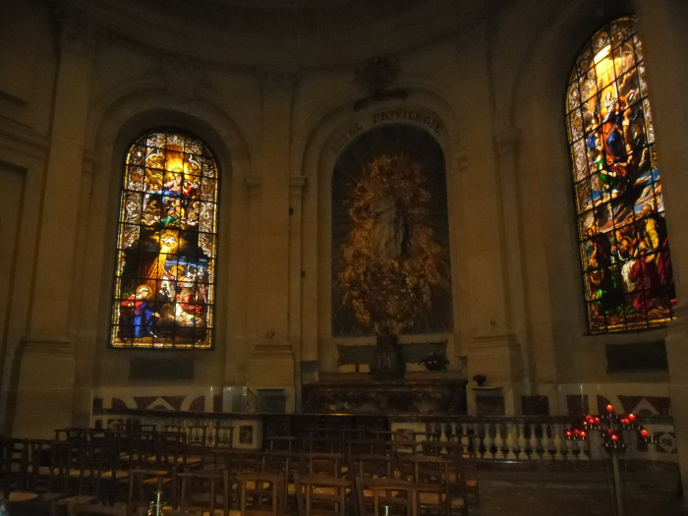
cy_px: 258
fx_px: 537
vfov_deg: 51.4
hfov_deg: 65.3
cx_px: 344
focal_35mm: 27
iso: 400
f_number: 3.5
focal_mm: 4.9
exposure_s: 1/45
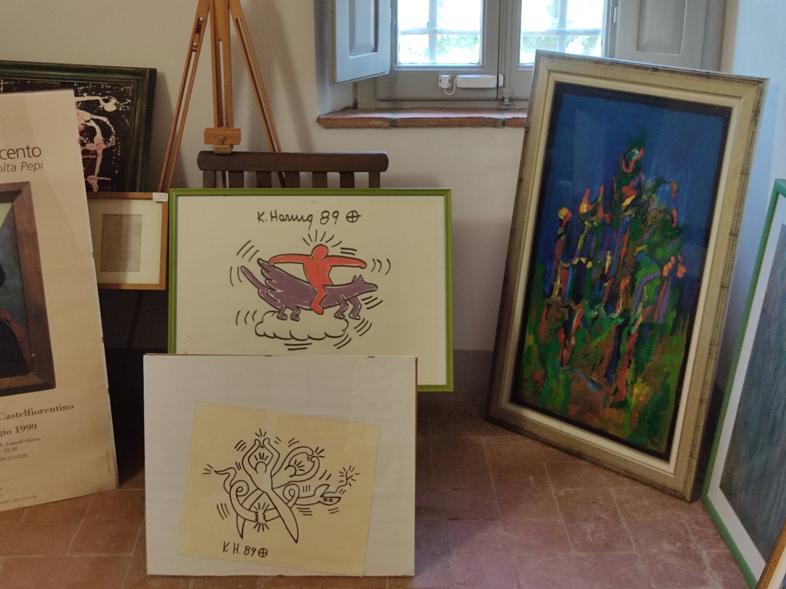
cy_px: 294
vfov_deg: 53.1
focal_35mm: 26
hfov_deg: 67.3
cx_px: 393
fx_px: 590
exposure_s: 1/33
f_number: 1.79
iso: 297
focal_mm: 4.74
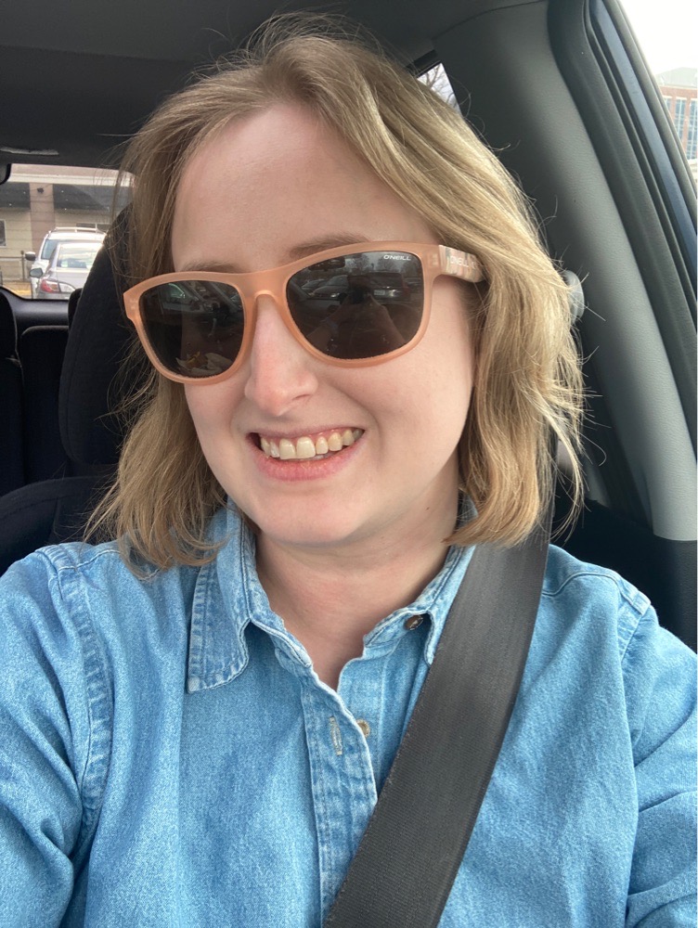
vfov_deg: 56.8
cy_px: 464
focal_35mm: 32
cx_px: 349
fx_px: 859
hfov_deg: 44.2
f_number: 2.2
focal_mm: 2.87
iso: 64
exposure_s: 1/121
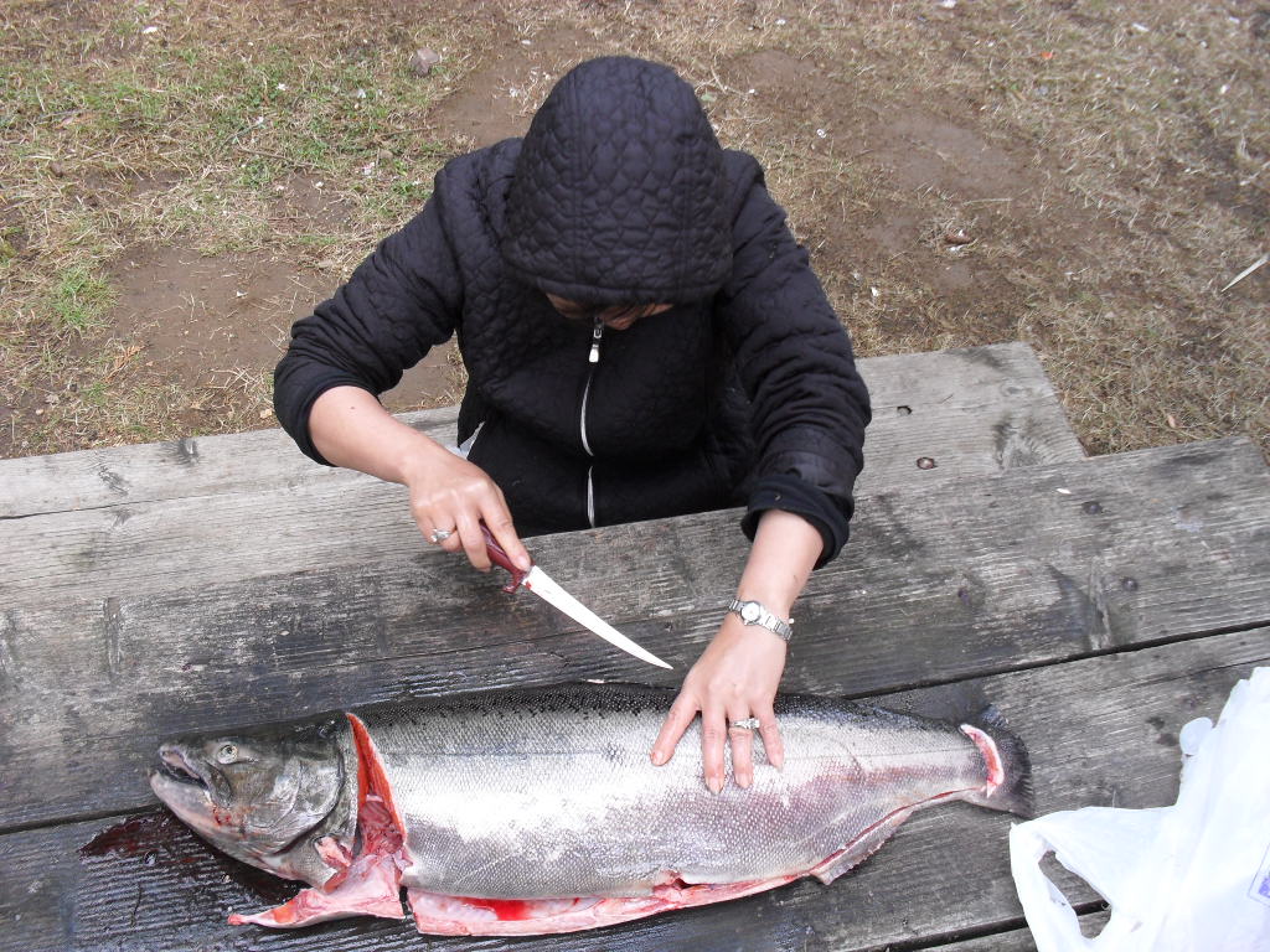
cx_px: 635
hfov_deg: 52.6
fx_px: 1284
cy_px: 476
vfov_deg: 40.7
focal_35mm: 35
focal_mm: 6.3
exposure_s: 1/60
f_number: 3.2
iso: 100
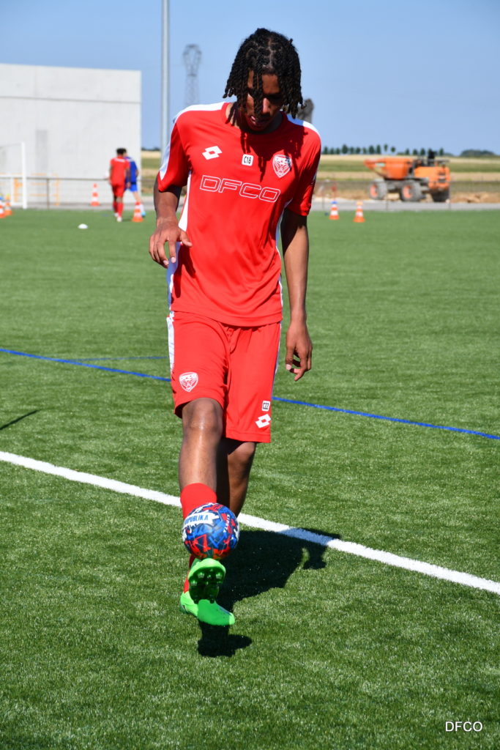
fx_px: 2499
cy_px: 375
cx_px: 250
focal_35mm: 120
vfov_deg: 17.1
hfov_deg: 11.4
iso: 400
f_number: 7.1
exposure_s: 1/2000
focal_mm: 80
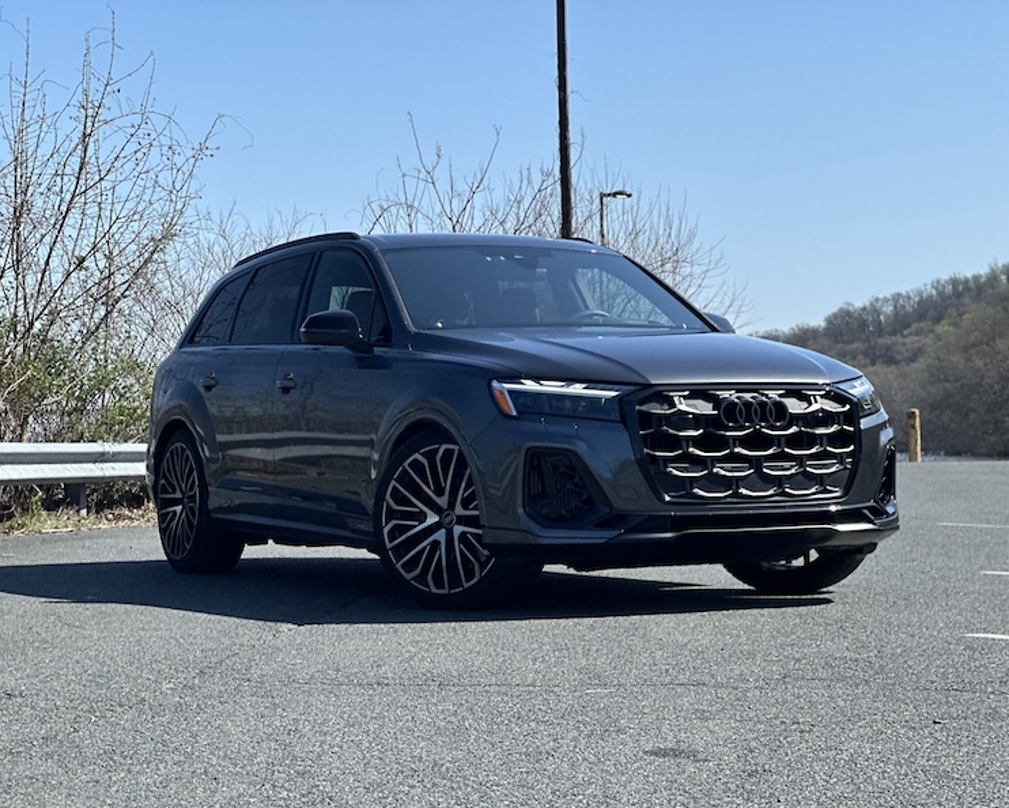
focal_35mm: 81
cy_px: 407
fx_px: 2419
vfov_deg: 19.0
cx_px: 492
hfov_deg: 23.6
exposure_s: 1/199
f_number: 2.8
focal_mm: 9
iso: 25
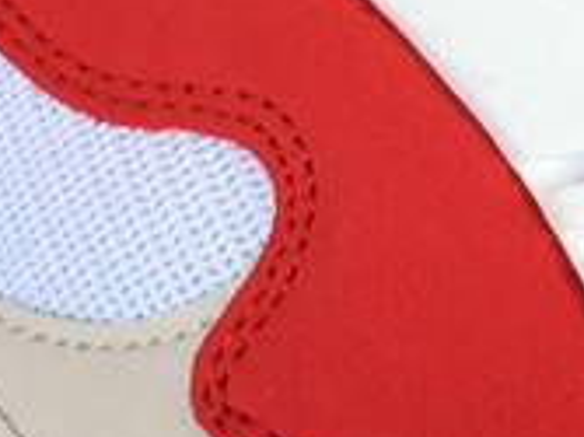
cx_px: 434
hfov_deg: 11.8
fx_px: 2815
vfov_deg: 8.9
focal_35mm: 167
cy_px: 212
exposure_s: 1/289
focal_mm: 3.3
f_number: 2.4
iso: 25
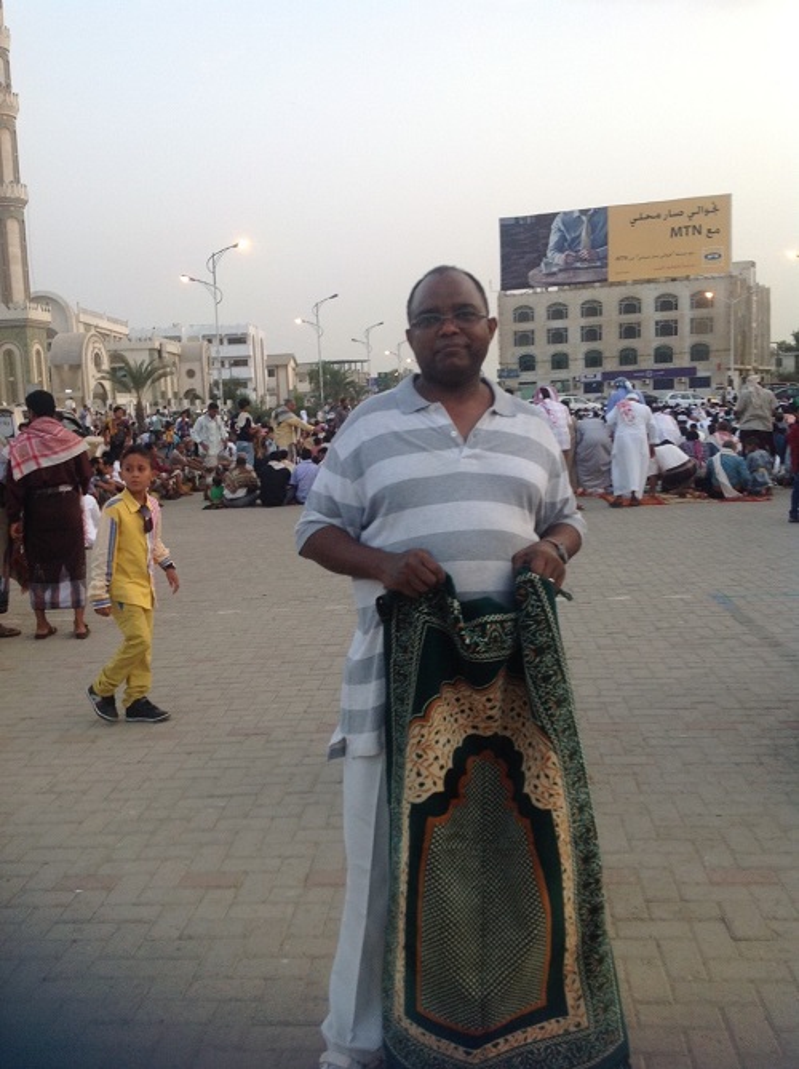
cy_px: 534
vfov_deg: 52.7
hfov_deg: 40.6
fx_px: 1080
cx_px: 400
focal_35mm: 35
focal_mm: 4.28
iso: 64
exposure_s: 1/120
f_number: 2.4
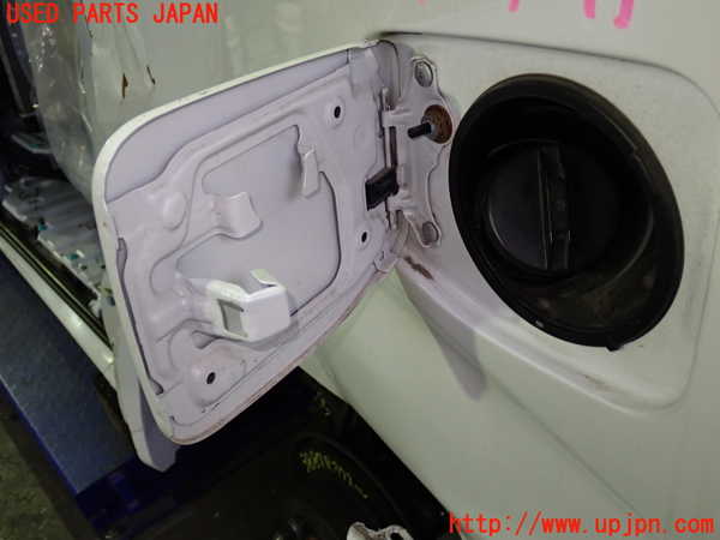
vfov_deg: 39.7
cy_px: 270
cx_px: 360
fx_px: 749
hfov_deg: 51.4
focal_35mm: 36
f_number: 2.5
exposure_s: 1/40
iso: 250
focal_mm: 6.37
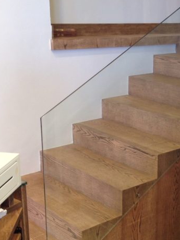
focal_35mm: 66
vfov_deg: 29.4
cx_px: 146
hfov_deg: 21.9
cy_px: 128
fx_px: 458
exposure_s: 1/40
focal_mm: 4.28
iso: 64
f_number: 2.4
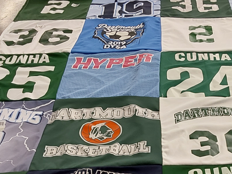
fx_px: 382
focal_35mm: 57
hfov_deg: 33.0
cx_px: 177
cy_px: 172
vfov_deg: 24.5
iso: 100
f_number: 1.9
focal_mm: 2.91
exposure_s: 1/60
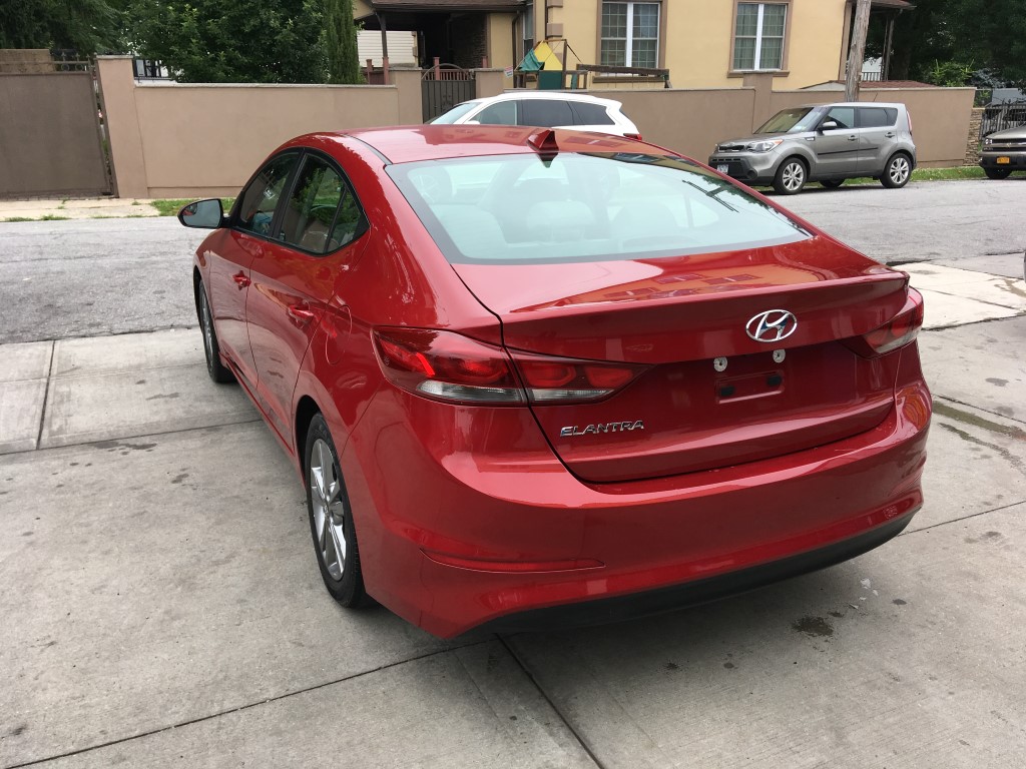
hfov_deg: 61.7
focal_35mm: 29
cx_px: 513
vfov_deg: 48.2
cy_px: 384
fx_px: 860
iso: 25
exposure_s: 1/557
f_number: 2.2
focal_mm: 4.15
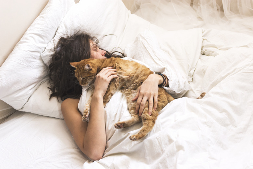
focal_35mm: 52
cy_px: 84
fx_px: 369
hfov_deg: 37.9
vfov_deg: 25.8
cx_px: 126
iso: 400
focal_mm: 35
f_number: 2
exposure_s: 1/200
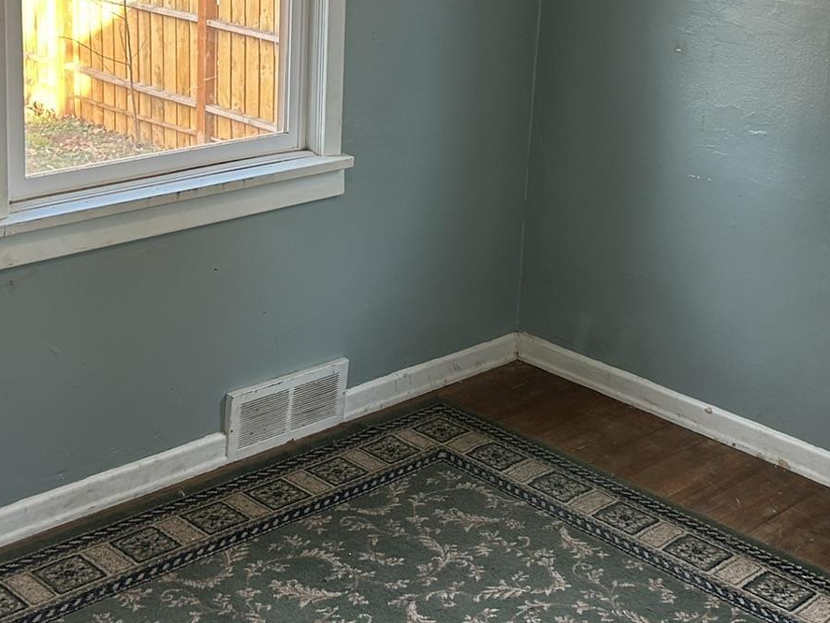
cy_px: 130
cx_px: 415
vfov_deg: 24.1
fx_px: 1439
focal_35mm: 60
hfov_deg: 32.2
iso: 50
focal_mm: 5.7
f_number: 1.5
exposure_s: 1/121
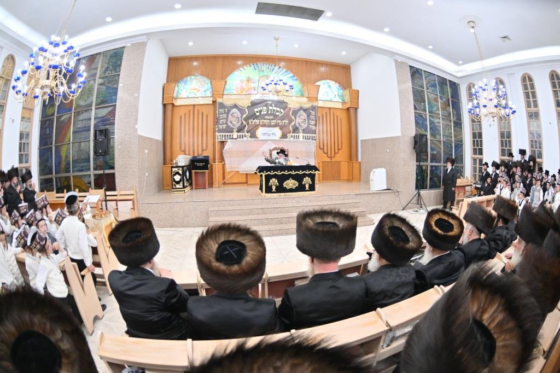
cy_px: 186
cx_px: 280
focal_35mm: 15
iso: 1000
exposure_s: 1/200
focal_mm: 10.5
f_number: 2.8
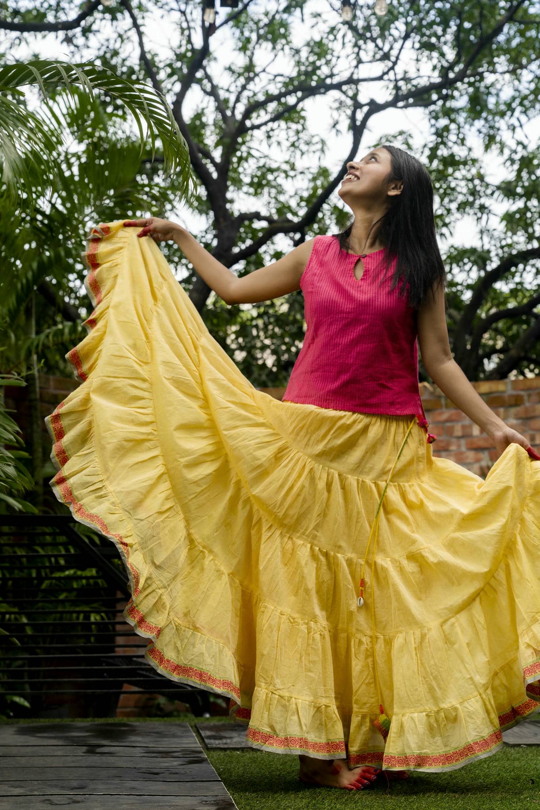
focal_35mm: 59
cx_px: 262
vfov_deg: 33.9
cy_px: 422
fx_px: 1327
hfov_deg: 23.0
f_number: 4.5
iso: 160
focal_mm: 56
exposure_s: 1/160
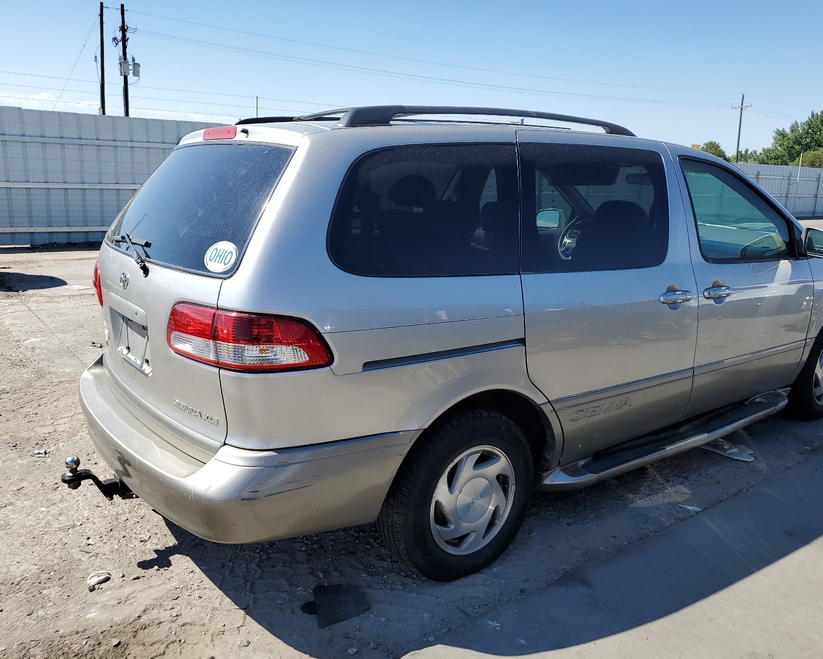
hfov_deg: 62.2
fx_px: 682
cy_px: 335
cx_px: 438
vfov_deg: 51.5
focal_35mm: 28
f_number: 1.5
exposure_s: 1/2500
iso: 50
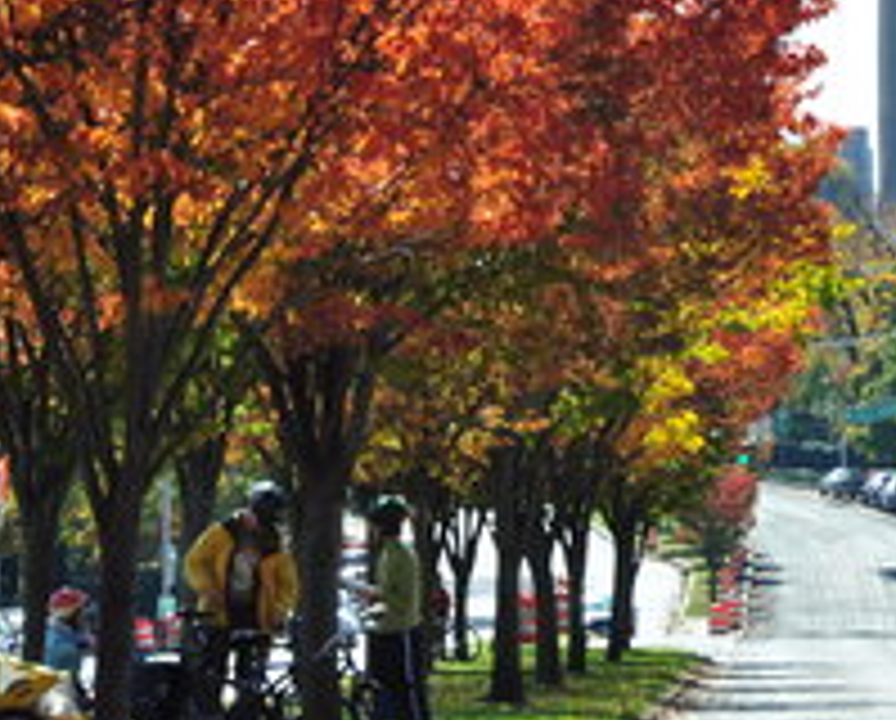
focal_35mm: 311
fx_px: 8263
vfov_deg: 5.0
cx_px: 928
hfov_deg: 6.2
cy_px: 209
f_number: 10
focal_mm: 105
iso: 200
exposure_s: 1/320
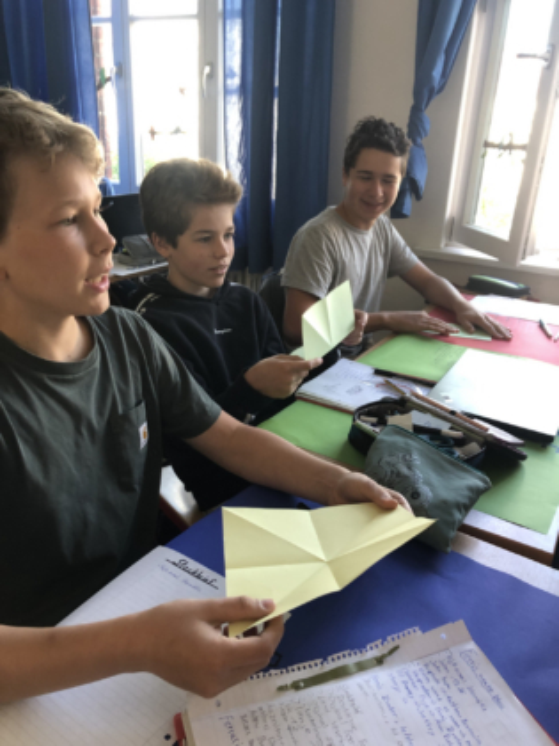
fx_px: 603
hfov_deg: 49.7
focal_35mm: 28
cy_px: 373
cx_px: 280
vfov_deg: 63.4
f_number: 1.8
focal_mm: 4
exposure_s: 1/120
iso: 125
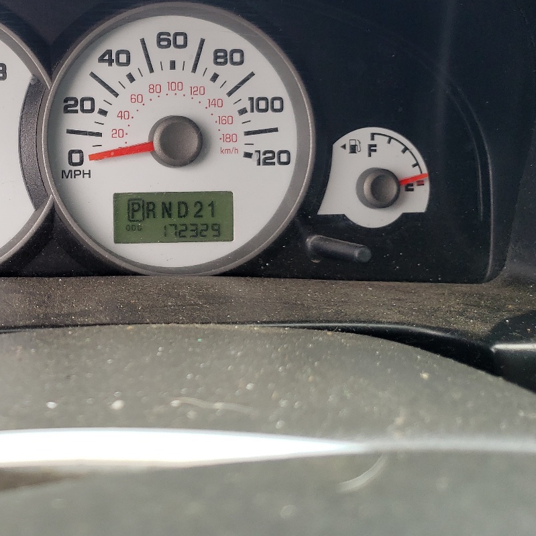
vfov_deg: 36.2
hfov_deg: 34.3
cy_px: 158
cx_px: 31
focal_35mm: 46
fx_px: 806
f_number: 1.5
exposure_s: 1/130
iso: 50
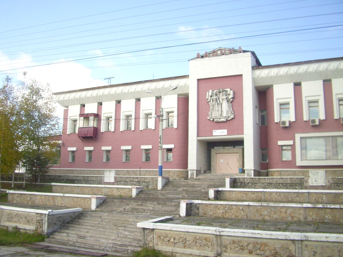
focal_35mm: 34
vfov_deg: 41.8
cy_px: 128
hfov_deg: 54.0
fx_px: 337
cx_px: 172
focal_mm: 5.7
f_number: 5.6
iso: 80
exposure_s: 1/160
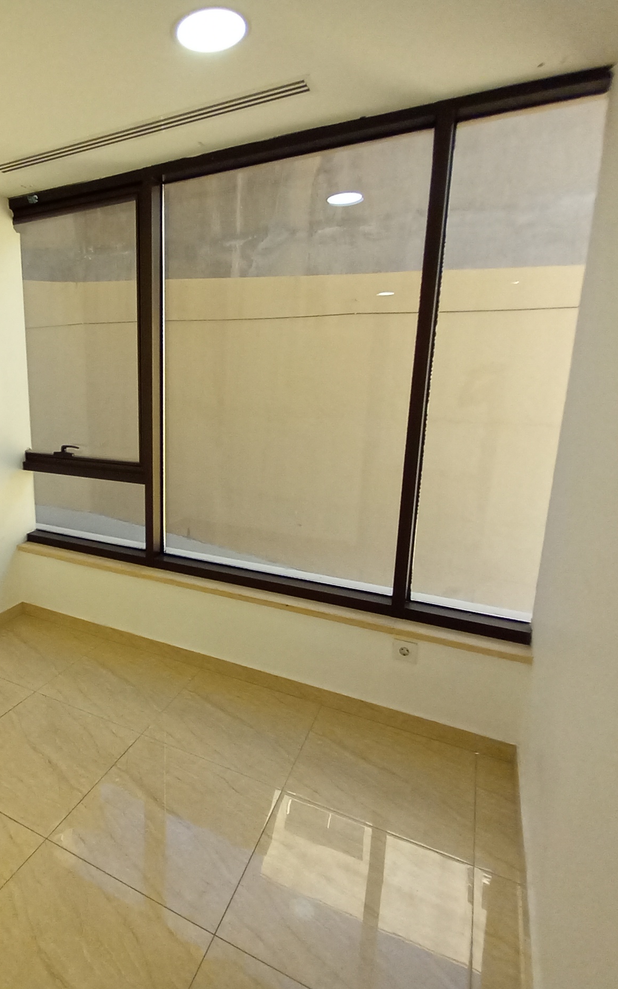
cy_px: 494
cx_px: 142
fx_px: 512
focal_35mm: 19
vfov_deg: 88.0
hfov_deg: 58.4
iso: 80
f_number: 2.2
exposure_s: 1/100
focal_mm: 1.13
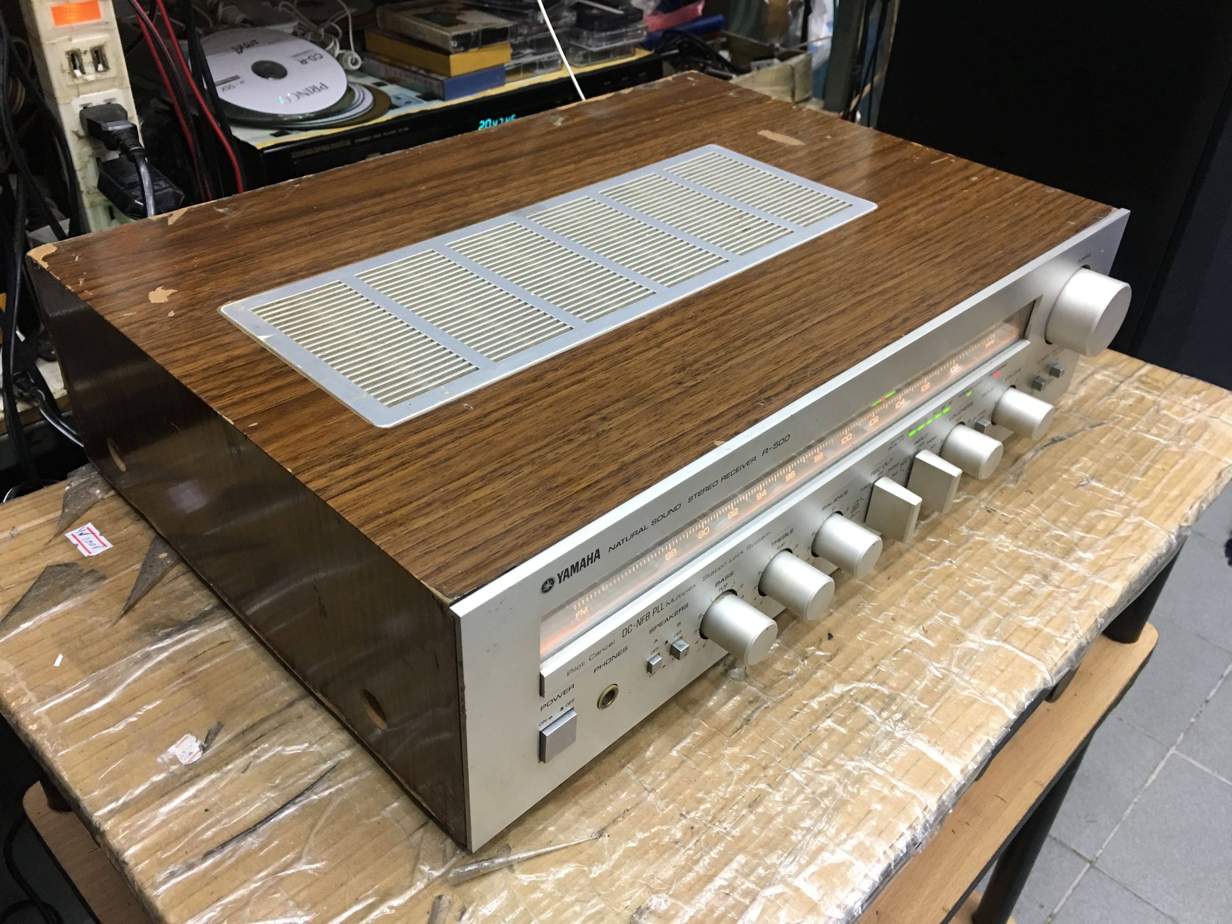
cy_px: 462
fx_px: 1032
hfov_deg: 61.7
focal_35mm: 29
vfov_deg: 48.2
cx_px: 616
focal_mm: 4.15
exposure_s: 1/17
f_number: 2.2
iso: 80
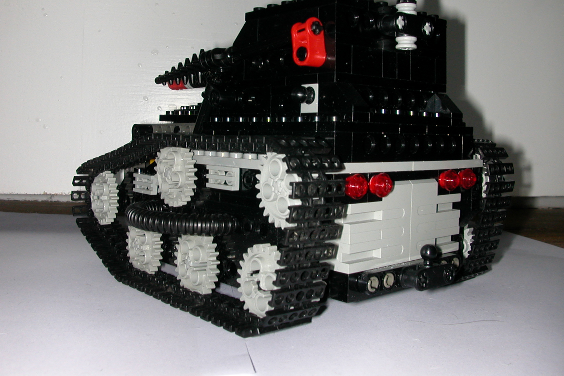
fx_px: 611
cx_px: 281
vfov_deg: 34.2
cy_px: 167
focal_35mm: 39
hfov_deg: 49.5
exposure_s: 1/59.9
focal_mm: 5.6
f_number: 4.5
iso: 100
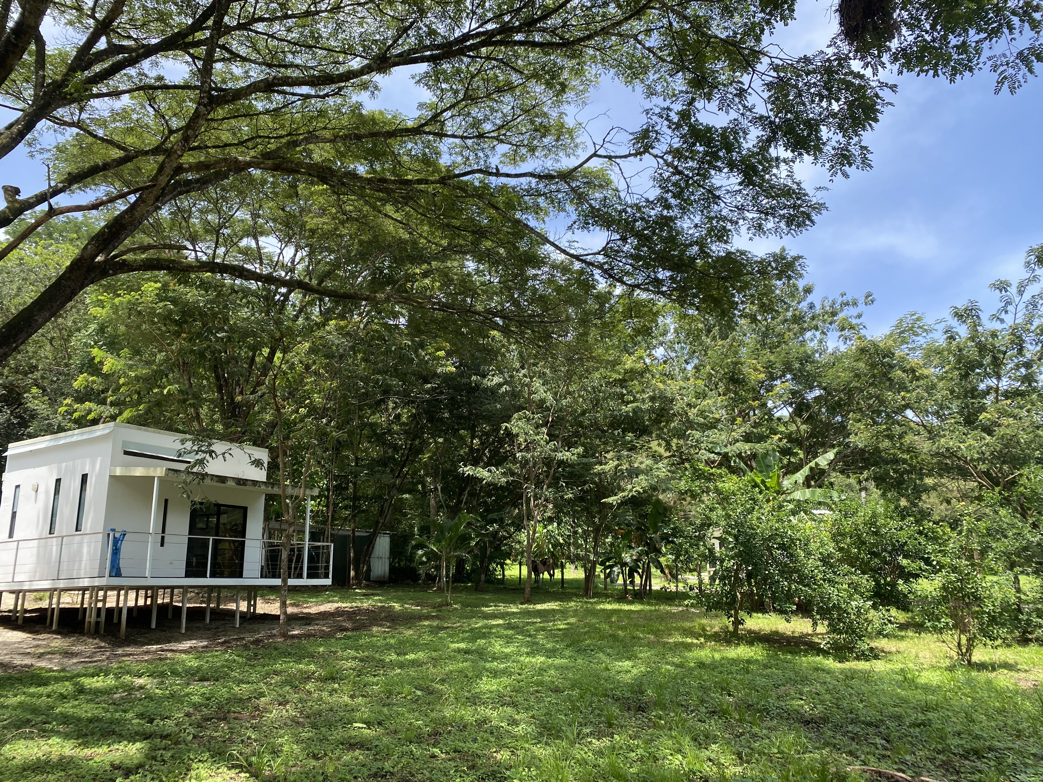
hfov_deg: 67.3
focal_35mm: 26
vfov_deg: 53.1
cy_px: 391
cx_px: 522
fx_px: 783
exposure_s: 1/693
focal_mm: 4.25
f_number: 1.8
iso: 32
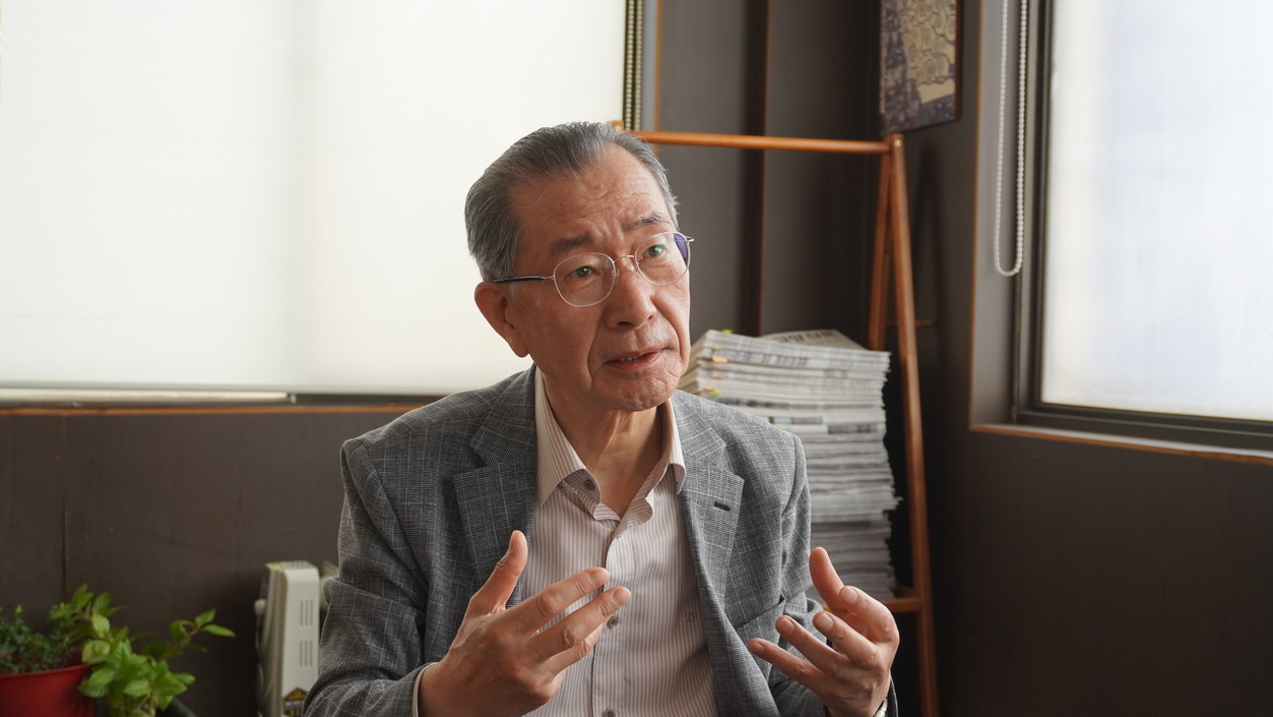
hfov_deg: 44.1
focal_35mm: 47
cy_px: 386
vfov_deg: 25.7
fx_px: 1571
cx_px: 637
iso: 500
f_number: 4.5
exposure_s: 1/160
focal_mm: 29
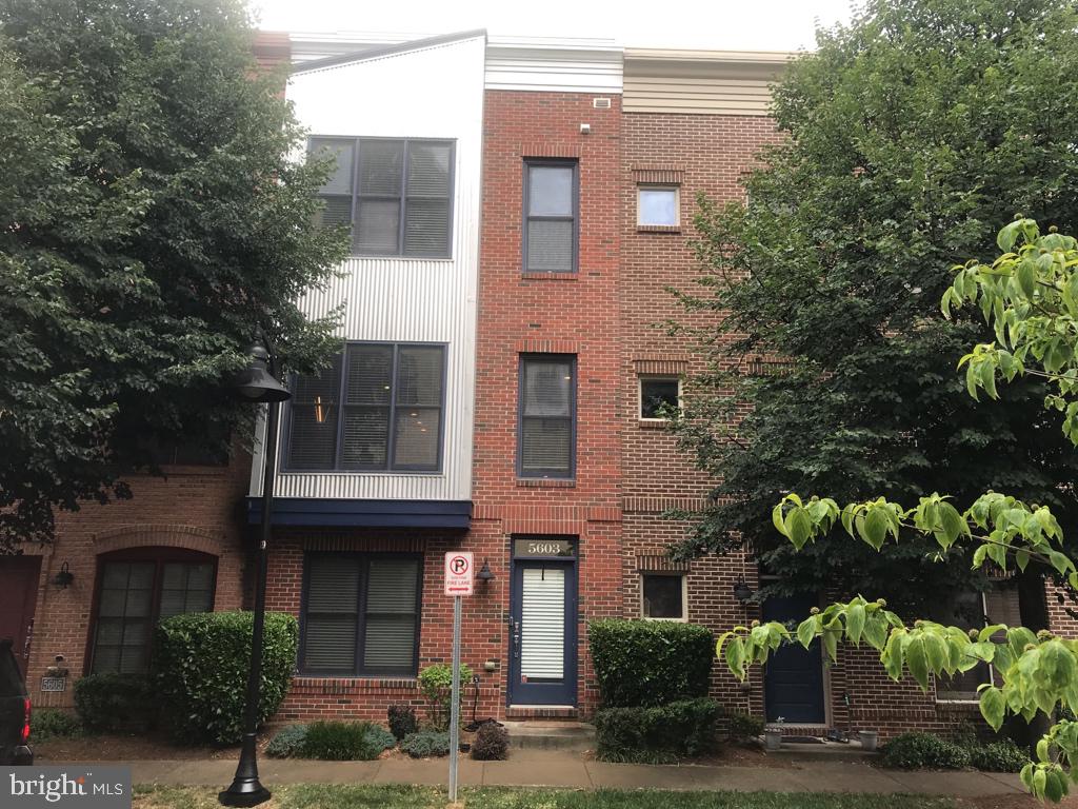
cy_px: 404
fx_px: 872
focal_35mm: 28
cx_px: 539
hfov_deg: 63.4
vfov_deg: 49.7
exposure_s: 1/748
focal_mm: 3.99
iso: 20
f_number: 1.8
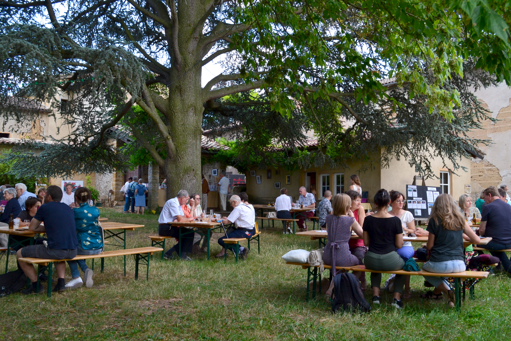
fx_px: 554
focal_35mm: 39
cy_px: 170
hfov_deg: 49.6
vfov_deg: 34.2
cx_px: 256
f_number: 7.1
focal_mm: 26
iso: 400
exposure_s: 1/40
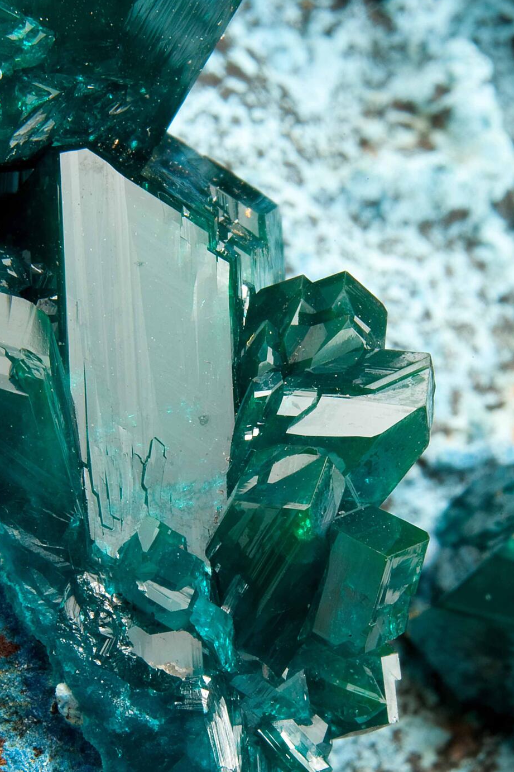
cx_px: 245
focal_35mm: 90
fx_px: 1928
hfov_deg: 15.2
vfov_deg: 22.5
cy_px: 538
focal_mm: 60
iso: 200
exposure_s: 1/2.5
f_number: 36
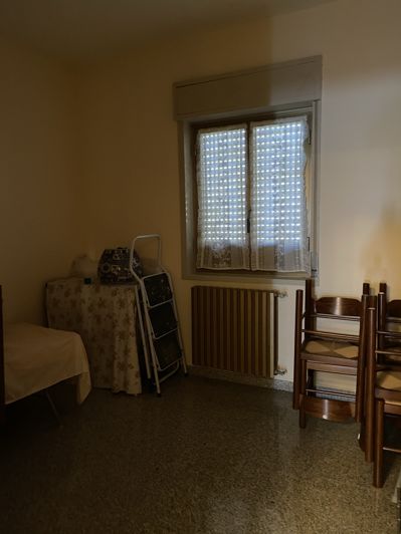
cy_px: 267
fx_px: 402
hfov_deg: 53.1
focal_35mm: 26
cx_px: 200
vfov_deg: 67.3
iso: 800
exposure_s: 1/25
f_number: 1.8
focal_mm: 4.25
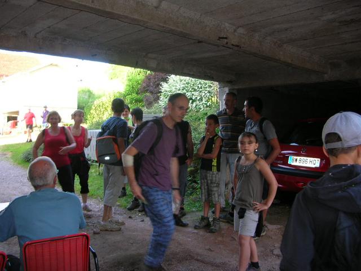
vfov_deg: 40.7
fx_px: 365
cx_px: 180
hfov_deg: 52.6
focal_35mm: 35
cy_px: 136
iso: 50
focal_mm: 5.8
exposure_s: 1/30
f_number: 2.8
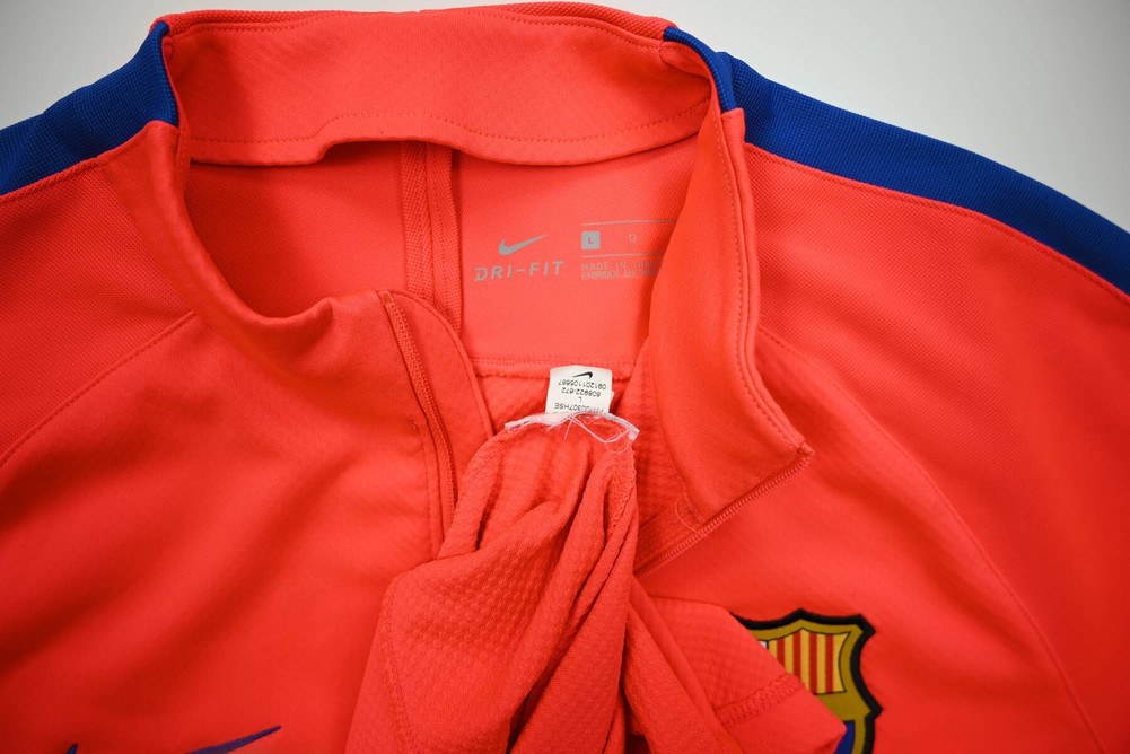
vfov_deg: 53.2
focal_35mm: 24
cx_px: 565
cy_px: 377
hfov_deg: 73.7
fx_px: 754
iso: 200
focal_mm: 24
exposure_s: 1/180
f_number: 4.8
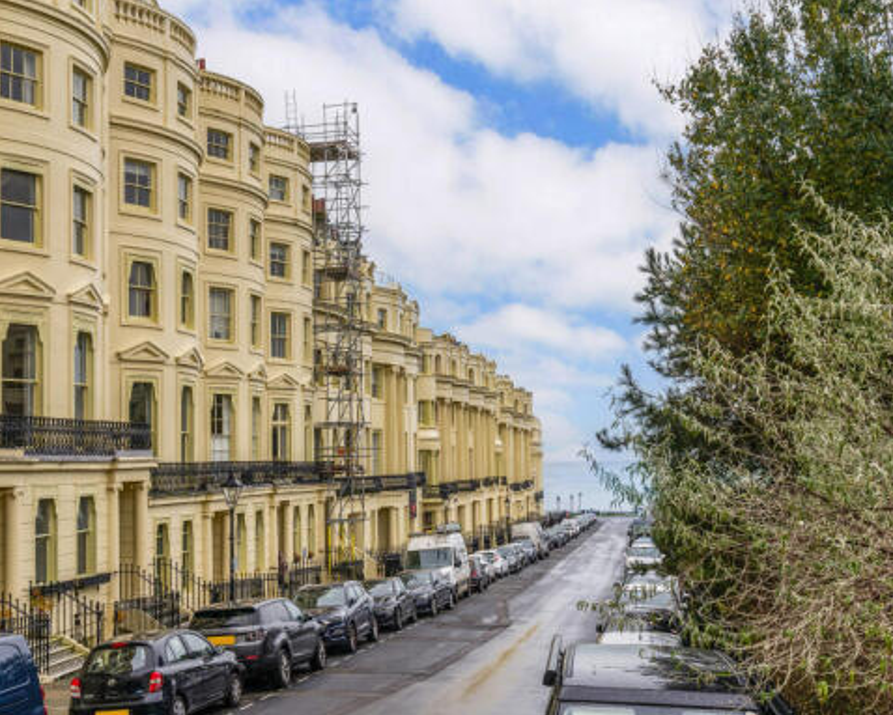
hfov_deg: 41.0
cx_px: 386
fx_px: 1190
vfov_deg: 33.5
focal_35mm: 45
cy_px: 361
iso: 500
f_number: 10
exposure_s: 1/100
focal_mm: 35
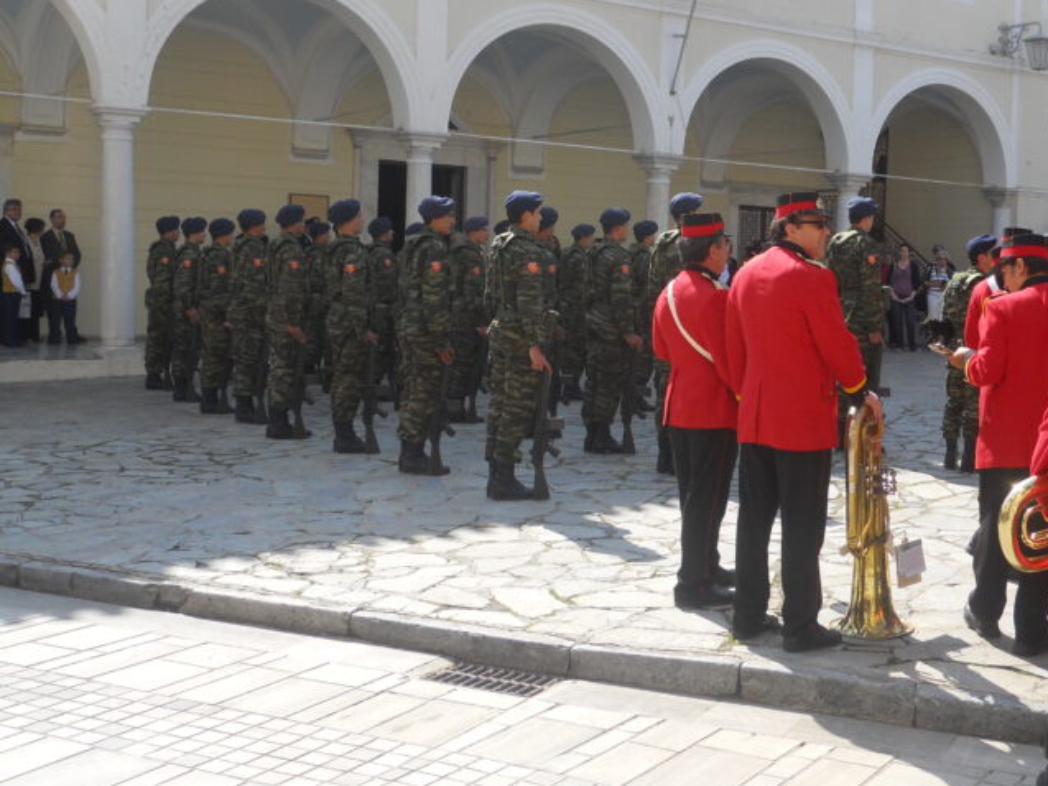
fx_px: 1363
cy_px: 284
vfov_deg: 32.0
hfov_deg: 41.9
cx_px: 632
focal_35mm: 45
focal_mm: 5
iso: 80
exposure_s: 1/640
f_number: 2.7
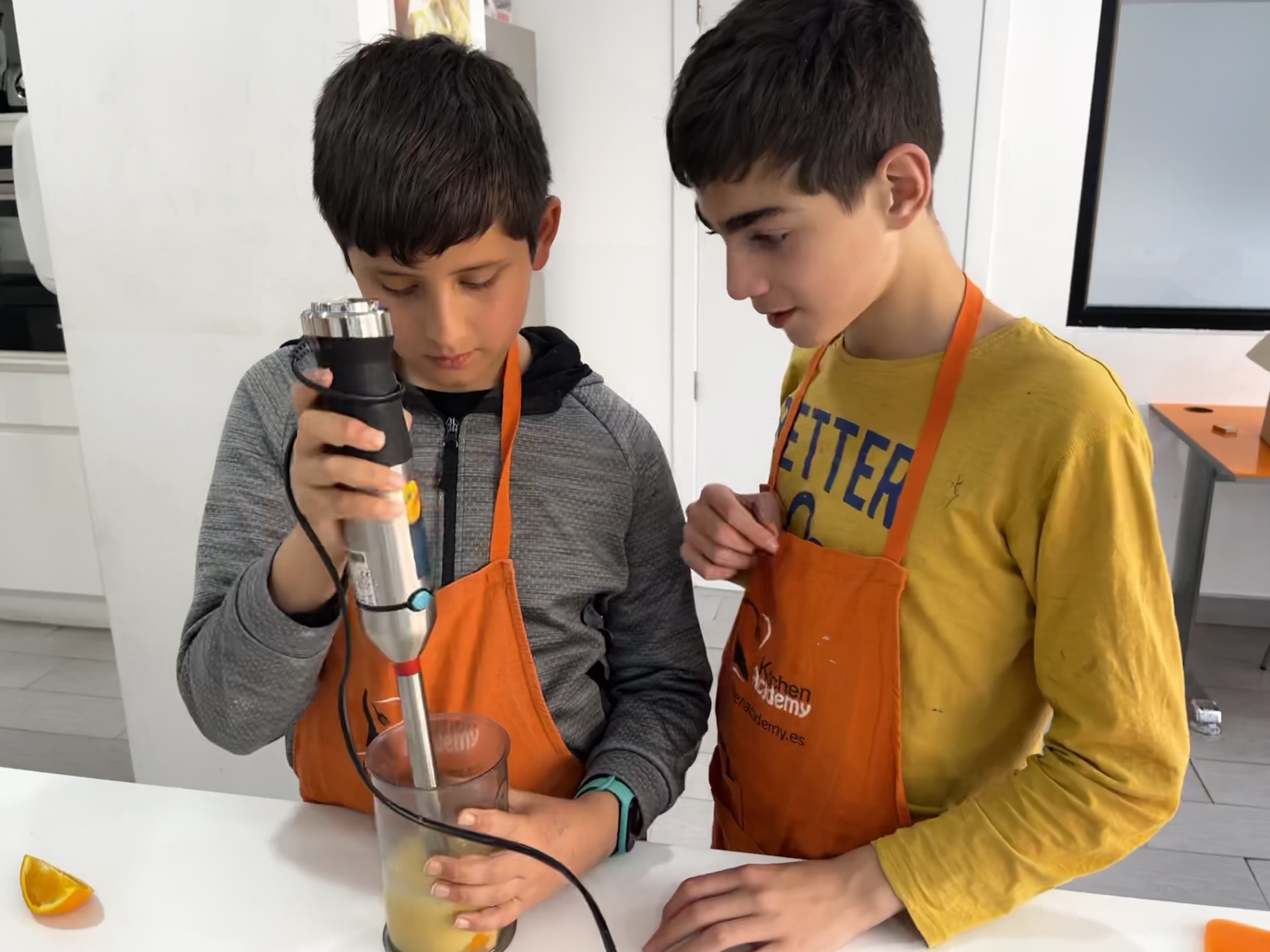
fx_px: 954
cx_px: 635
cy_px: 476
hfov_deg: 67.3
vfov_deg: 53.1
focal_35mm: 26
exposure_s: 1/100
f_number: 1.6
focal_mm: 5.1
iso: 125
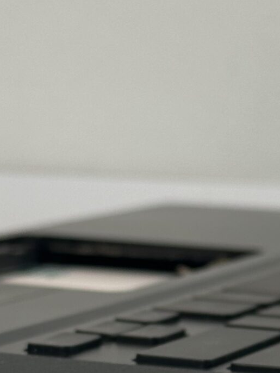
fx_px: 1929
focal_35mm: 179
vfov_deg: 10.9
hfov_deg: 8.3
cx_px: 235
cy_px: 365
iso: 64
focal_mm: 6.86
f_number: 1.78
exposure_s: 1/384
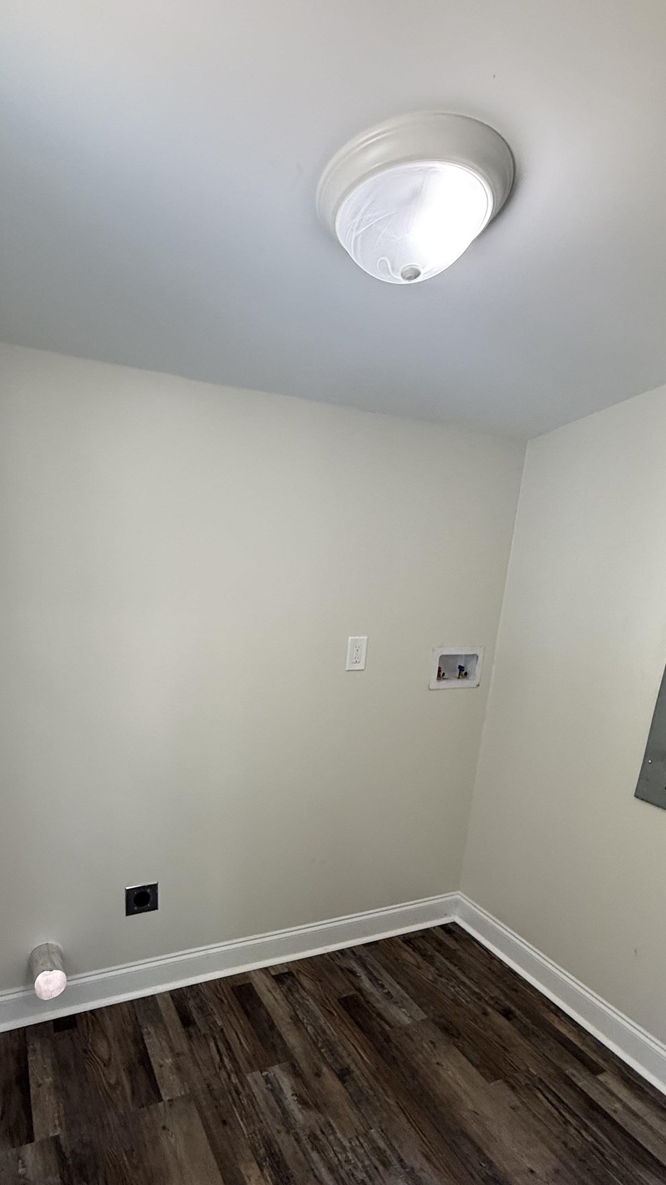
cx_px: 285
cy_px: 724
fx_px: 628
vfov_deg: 85.3
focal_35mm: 20
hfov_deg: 55.7
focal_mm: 2.22
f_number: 2.2
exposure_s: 1/120
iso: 160
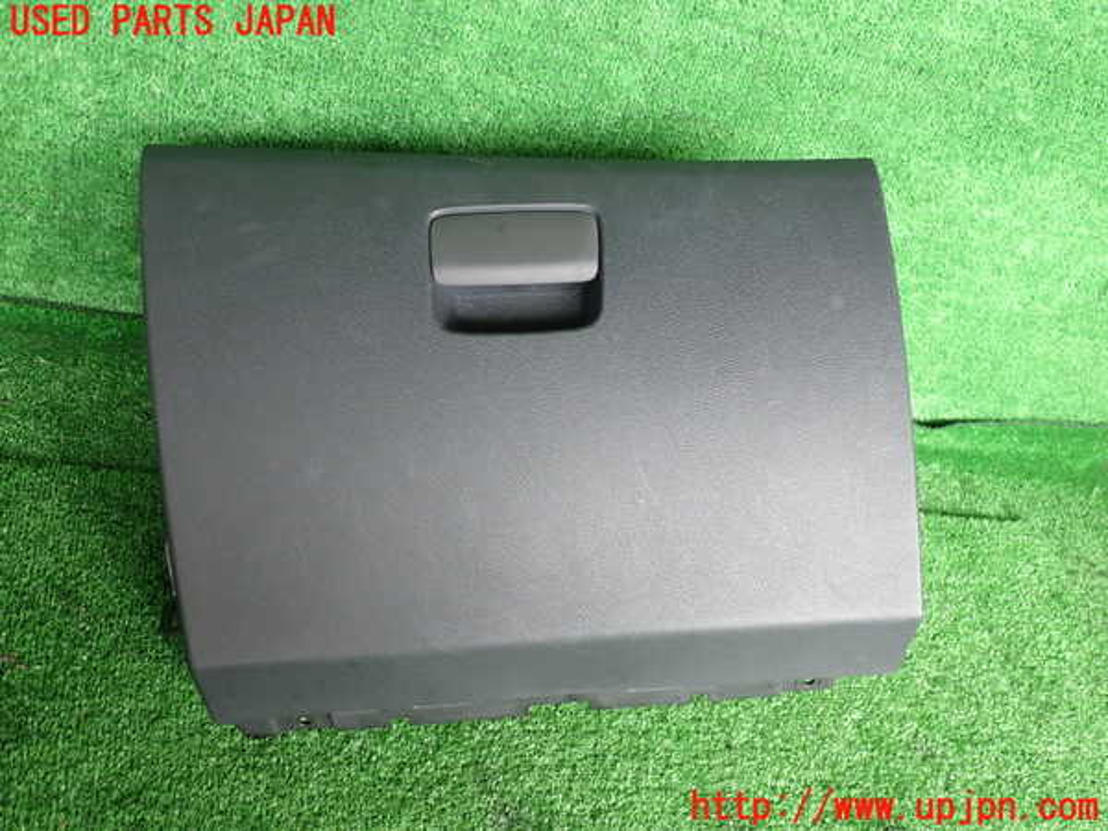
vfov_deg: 46.8
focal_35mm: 30
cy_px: 416
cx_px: 554
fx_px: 960
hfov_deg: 60.0
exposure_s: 1/30
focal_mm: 5.4
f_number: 2.3
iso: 200
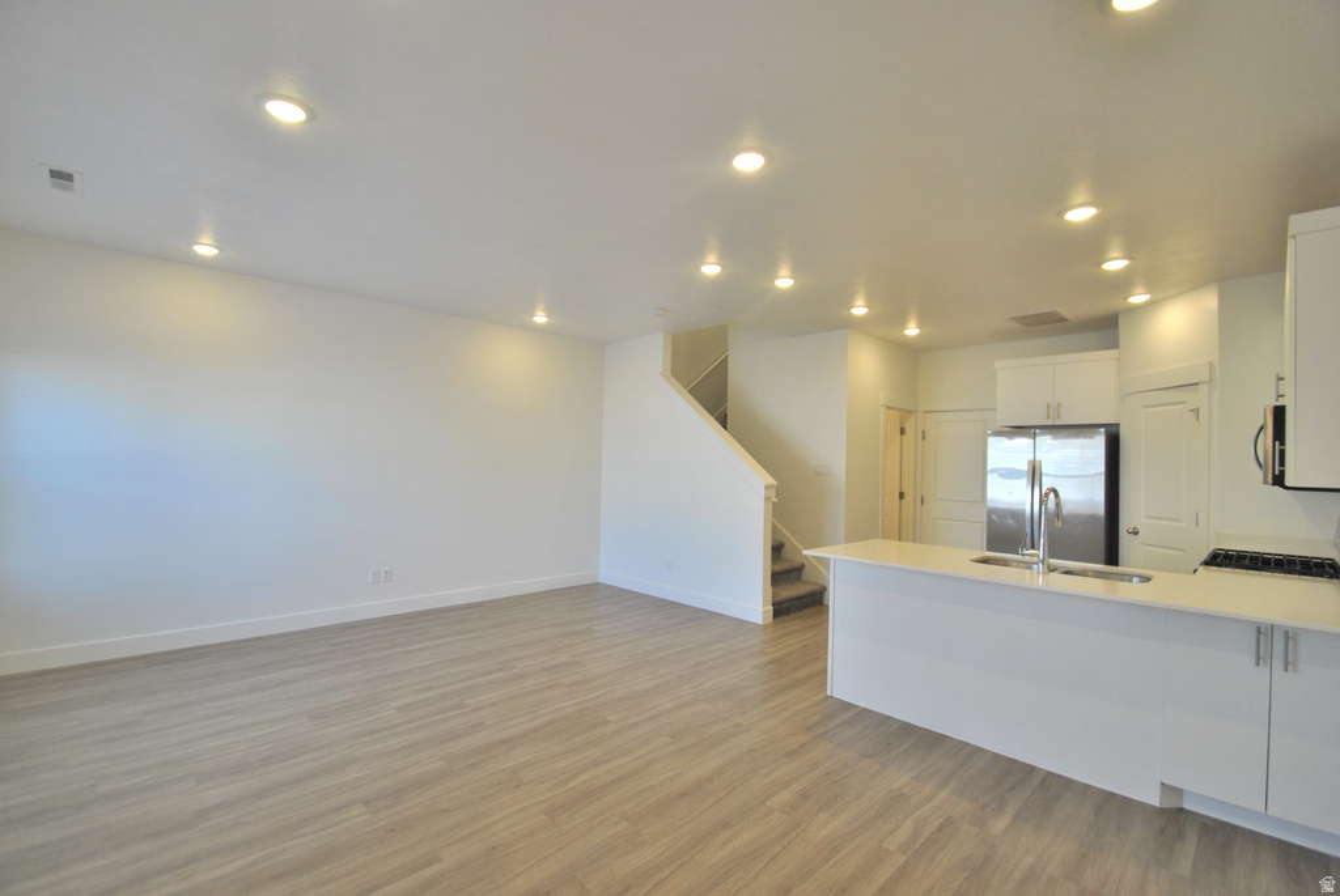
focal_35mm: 15
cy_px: 448
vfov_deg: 77.5
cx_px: 670
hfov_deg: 100.3
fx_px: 559
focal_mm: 10
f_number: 4.5
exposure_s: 1/80
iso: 200
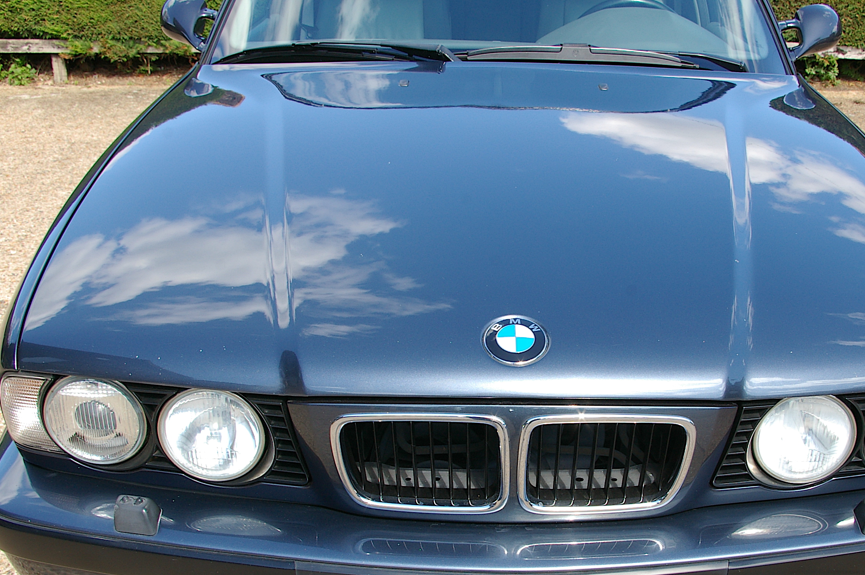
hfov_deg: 46.5
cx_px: 512
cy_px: 362
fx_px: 1000
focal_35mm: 42
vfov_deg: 31.9
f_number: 9.5
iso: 200
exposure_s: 1/60
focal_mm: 21
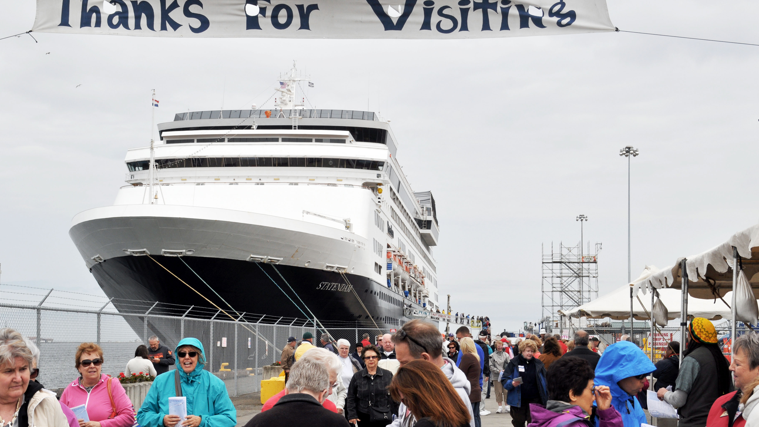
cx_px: 380
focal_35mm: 60
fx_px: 1207
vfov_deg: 20.0
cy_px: 231
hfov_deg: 34.9
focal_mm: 38
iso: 200
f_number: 11
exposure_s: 1/500
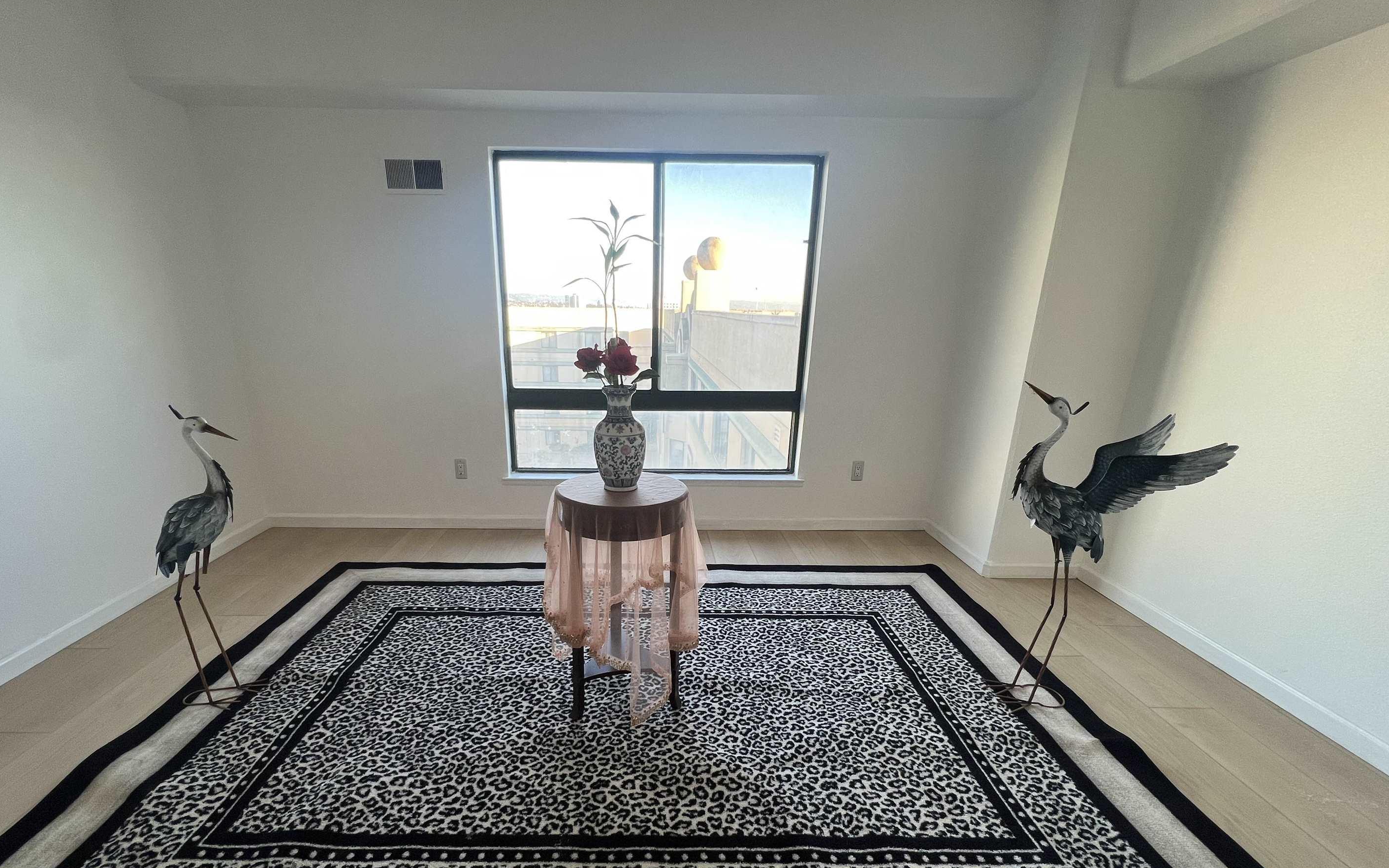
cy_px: 512
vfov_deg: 74.1
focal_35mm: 15
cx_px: 651
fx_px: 568
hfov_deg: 101.3
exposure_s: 1/120
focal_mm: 1.57
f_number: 1.8
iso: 64
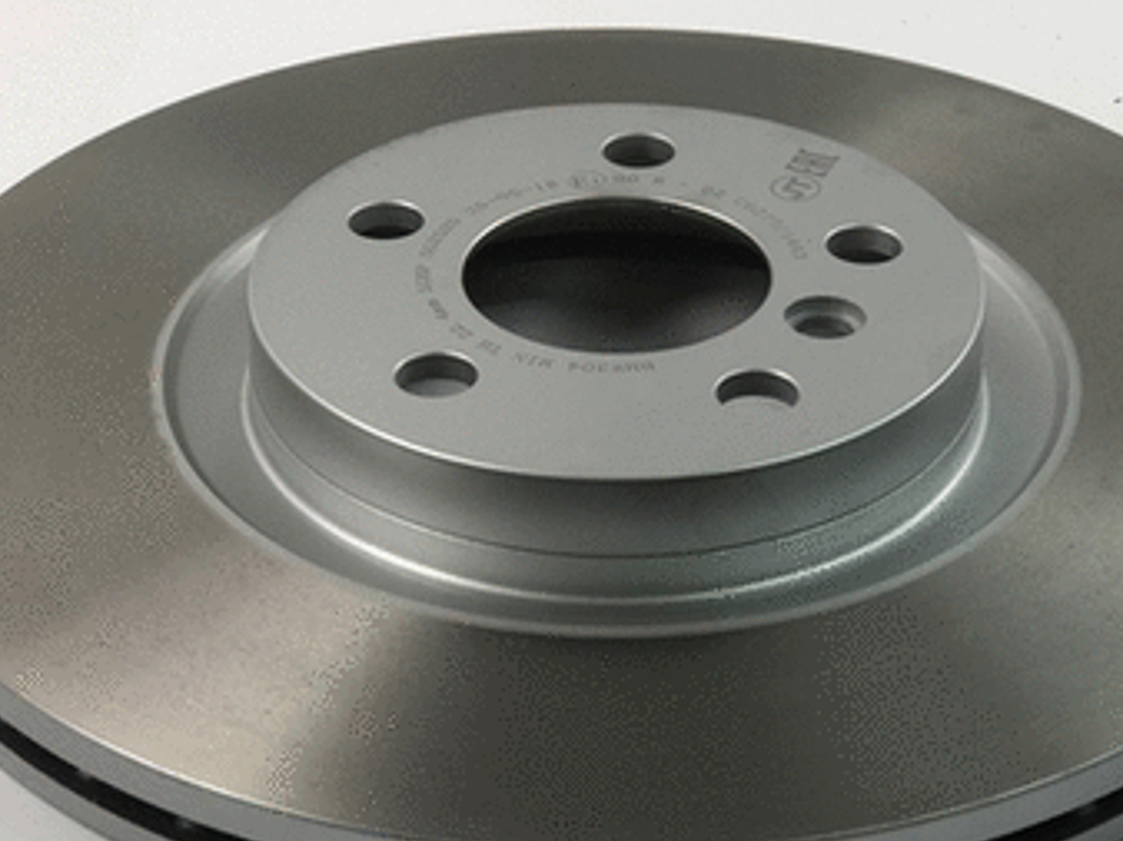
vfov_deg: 16.4
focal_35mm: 90
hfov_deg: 21.8
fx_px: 2918
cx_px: 636
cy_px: 525
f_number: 2.8
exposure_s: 1/100
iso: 50
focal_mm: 6.6
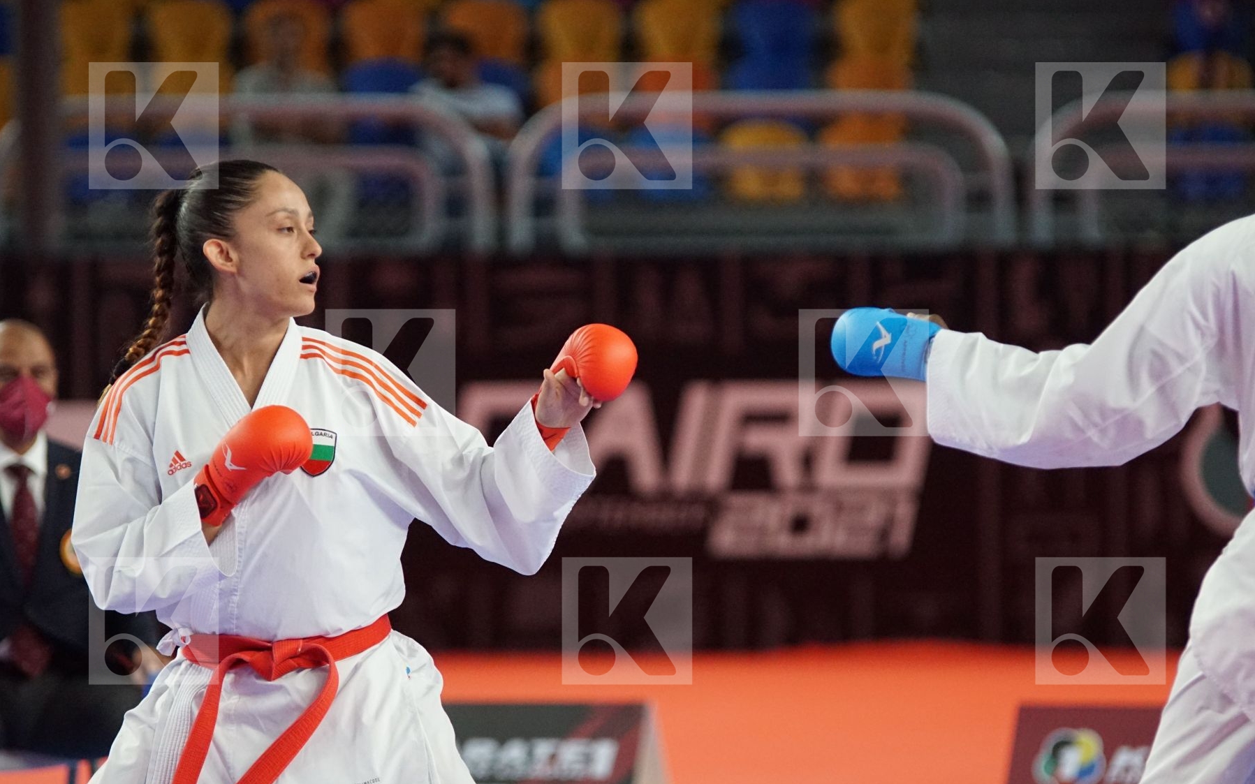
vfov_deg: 5.4
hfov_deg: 8.6
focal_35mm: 245
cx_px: 627
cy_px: 373
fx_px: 8379
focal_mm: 160
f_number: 2.8
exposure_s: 1/2000
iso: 3200
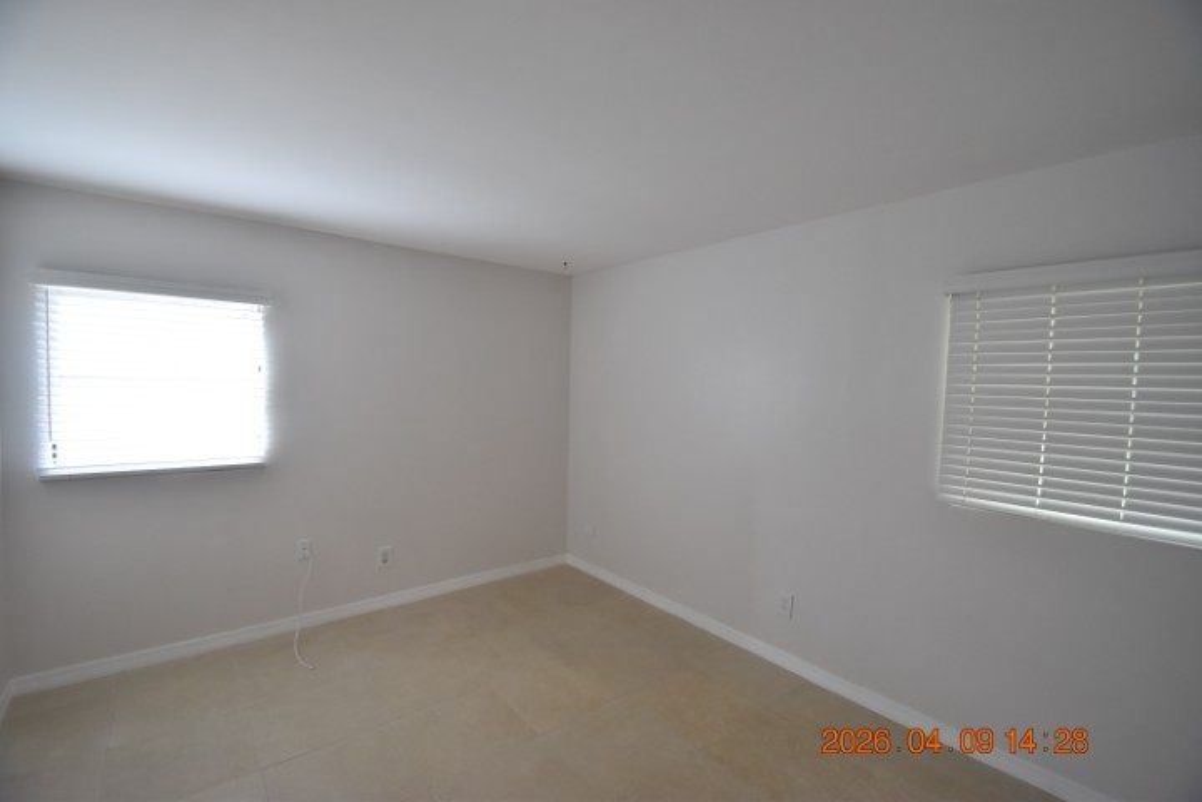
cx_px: 601
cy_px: 401
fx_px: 501
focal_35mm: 15
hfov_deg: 100.4
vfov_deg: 77.3
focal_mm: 10
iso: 800
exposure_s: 1/90
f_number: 3.5
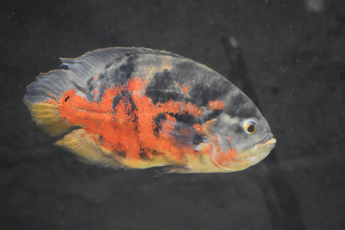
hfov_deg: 16.7
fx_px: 1179
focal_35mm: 123
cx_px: 172
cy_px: 115
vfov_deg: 11.1
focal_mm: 82
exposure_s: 1/200
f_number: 4.8
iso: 3200
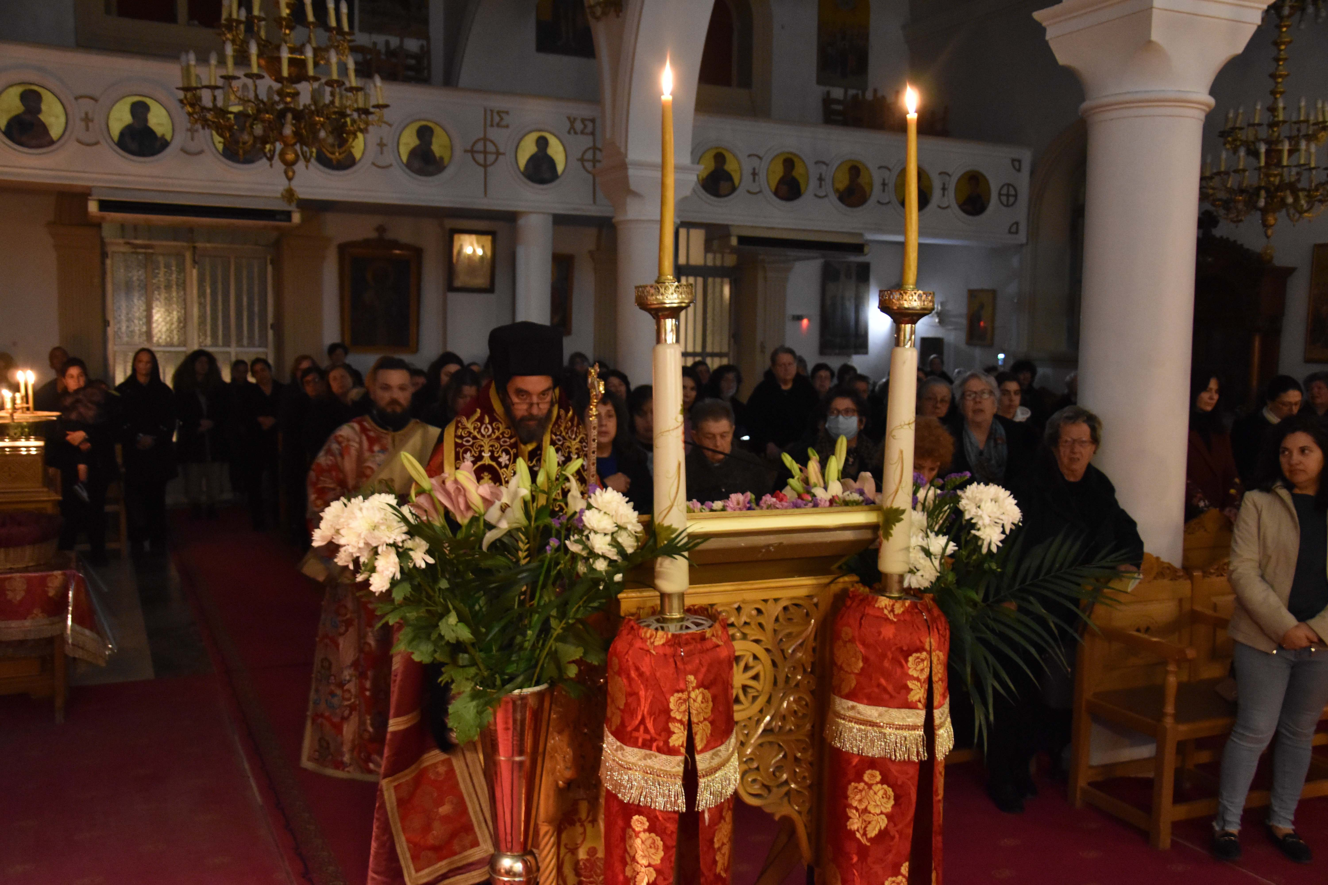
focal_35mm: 33
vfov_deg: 40.0
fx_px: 1217
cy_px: 442
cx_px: 664
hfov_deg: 57.2
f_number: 3.8
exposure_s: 1/13
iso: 3200
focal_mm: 22
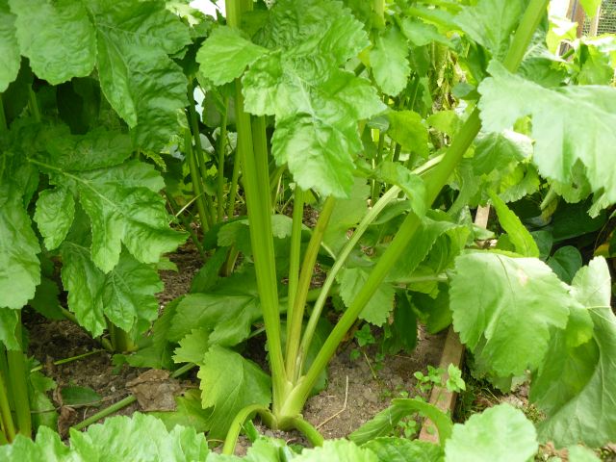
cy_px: 231
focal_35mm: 36
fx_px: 641
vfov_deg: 39.7
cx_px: 308
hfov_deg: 51.4
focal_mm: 6
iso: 100
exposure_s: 1/50
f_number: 2.8
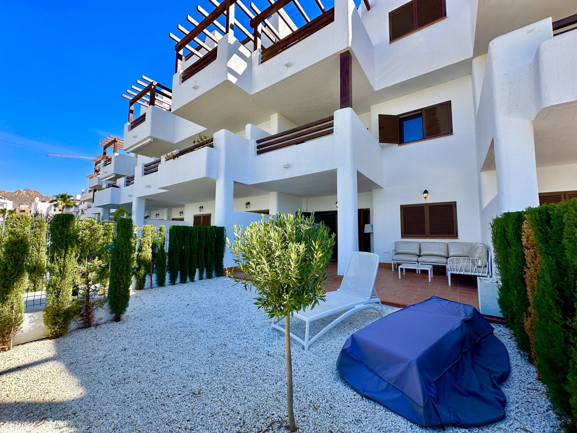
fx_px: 233
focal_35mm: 14
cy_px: 216
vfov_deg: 85.7
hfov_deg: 102.1
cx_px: 288
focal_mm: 2.22
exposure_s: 1/774
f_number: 2.2
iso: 50
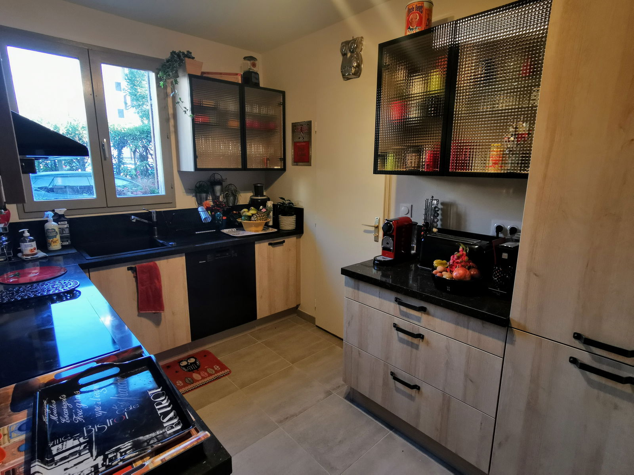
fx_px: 330
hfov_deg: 87.8
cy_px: 238
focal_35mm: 18
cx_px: 317
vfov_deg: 71.6
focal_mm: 2.35
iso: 160
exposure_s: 1/50
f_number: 2.2
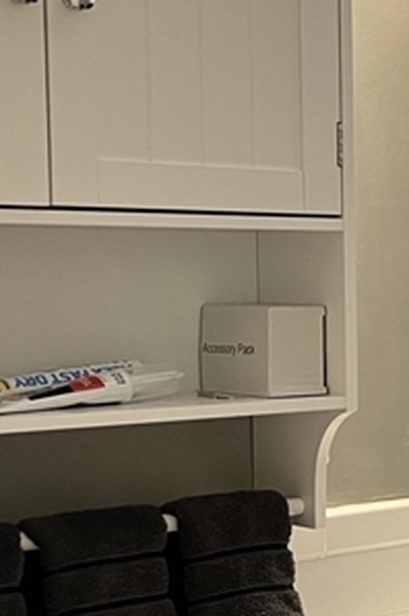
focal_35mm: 93
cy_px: 345
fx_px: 1588
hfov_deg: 11.9
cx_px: 975
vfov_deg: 21.9
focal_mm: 5.7
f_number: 1.5
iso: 100
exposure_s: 1/60
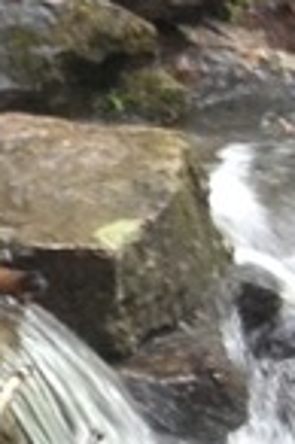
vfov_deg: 6.4
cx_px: -912
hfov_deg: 4.0
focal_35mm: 319
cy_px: -277
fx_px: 3930
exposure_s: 1/24
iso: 50
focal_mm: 4.28
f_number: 2.4
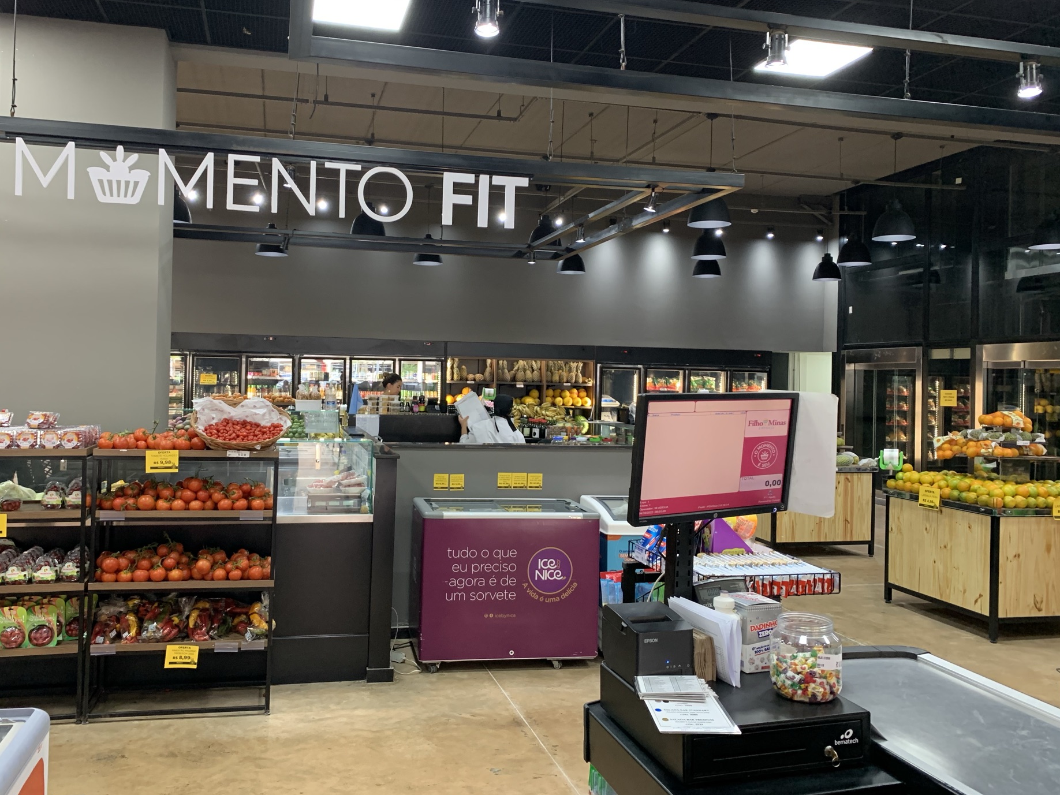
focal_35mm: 29
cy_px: 376
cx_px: 489
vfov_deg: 48.2
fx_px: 888
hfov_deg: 61.6
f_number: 1.8
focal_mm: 4.25
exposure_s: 1/60
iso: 200
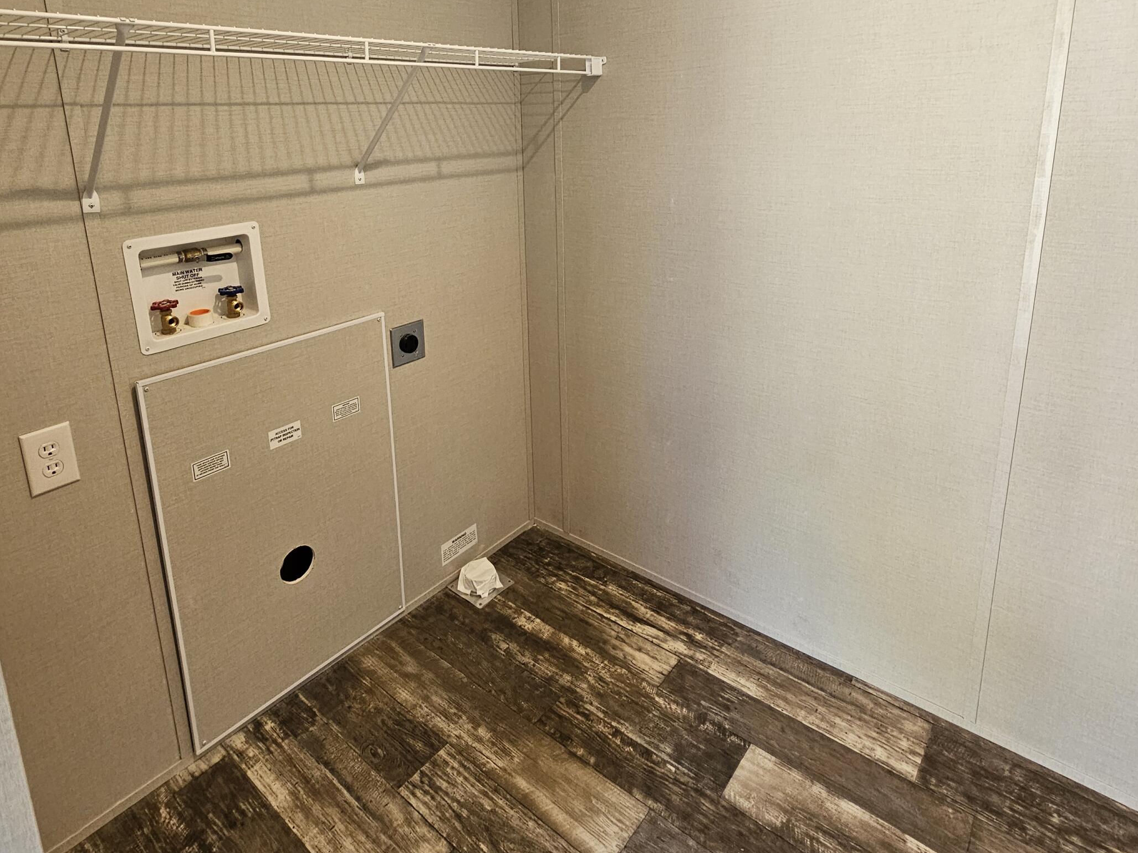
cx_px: 556
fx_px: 625
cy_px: 254
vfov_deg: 65.9
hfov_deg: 84.7
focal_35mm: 19
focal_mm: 2.2
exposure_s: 1/60
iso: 250
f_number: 2.2
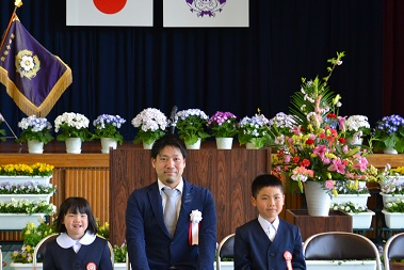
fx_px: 819
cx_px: 176
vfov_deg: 18.7
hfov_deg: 27.7
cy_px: 133
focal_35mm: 73
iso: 1100
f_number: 5.3
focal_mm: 40
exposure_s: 1/60
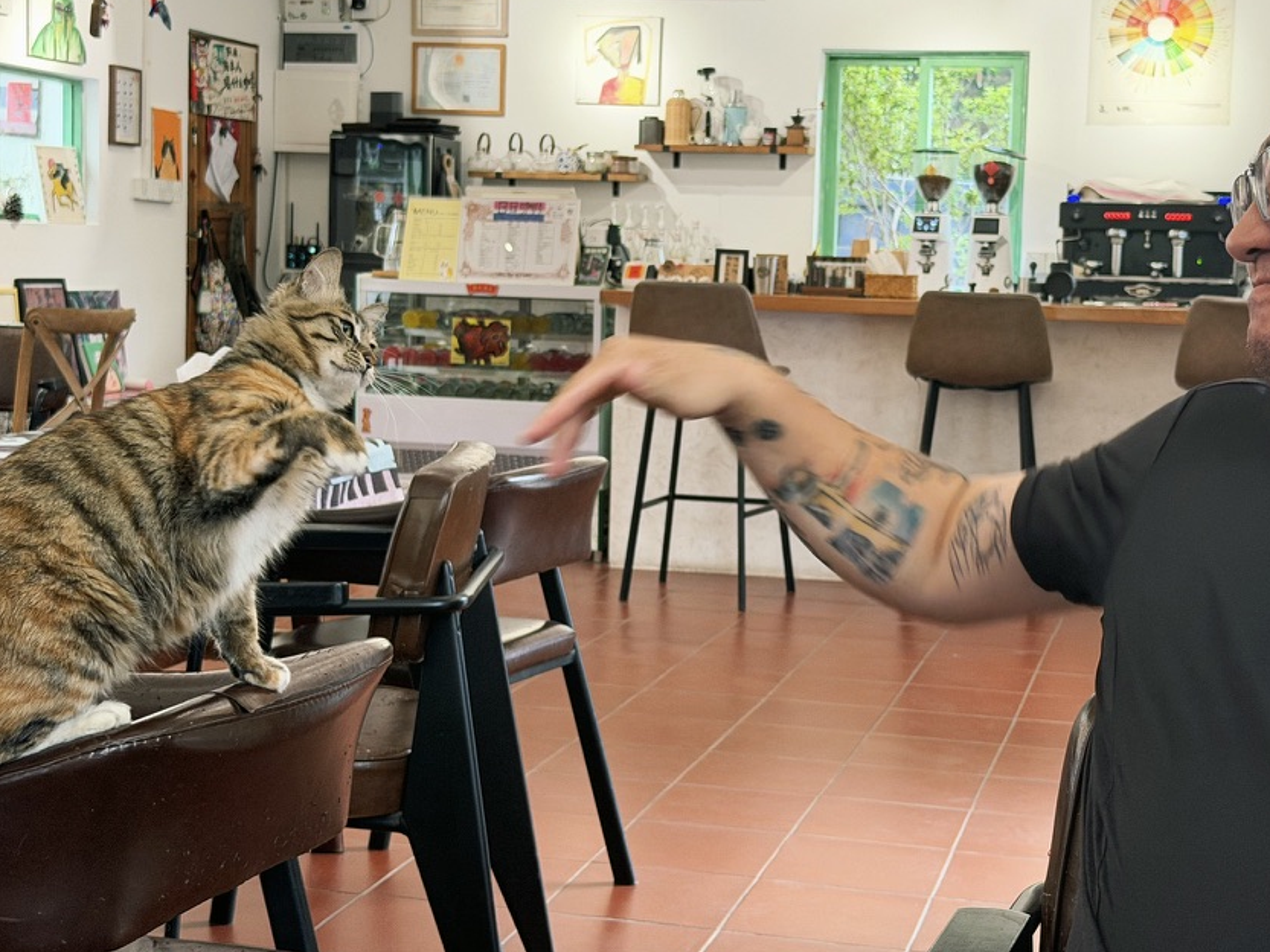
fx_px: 2165
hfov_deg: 32.7
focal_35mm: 59
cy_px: 373
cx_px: 680
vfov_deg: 24.8
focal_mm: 6.76
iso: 250
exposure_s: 1/33
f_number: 1.78
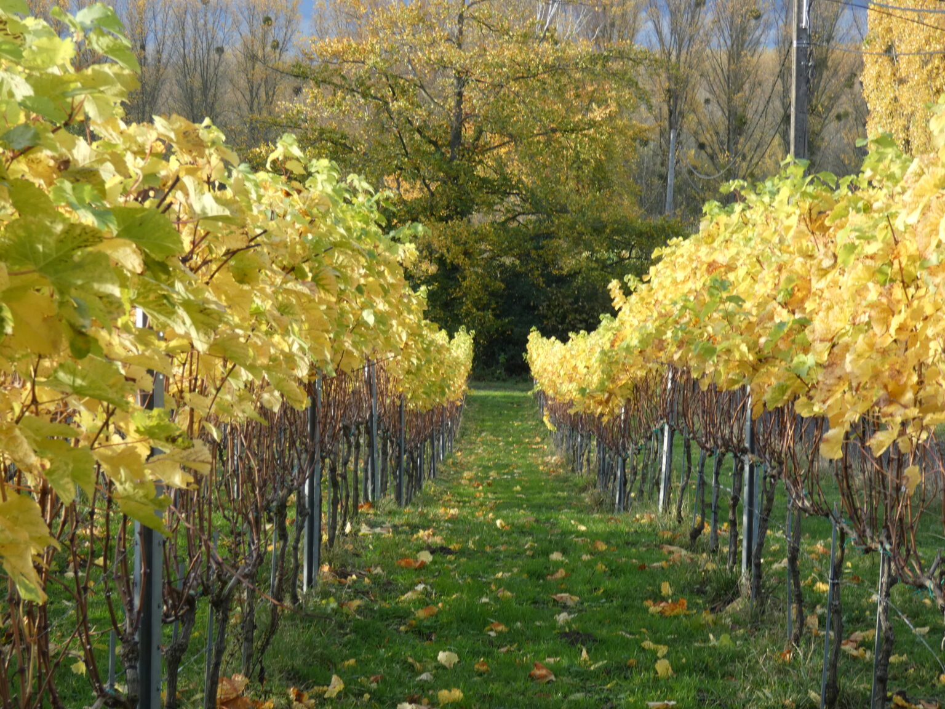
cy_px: 354
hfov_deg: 24.1
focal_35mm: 81
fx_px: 2211
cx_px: 472
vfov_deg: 18.2
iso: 100
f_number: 4.5
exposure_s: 1/80
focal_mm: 14.5
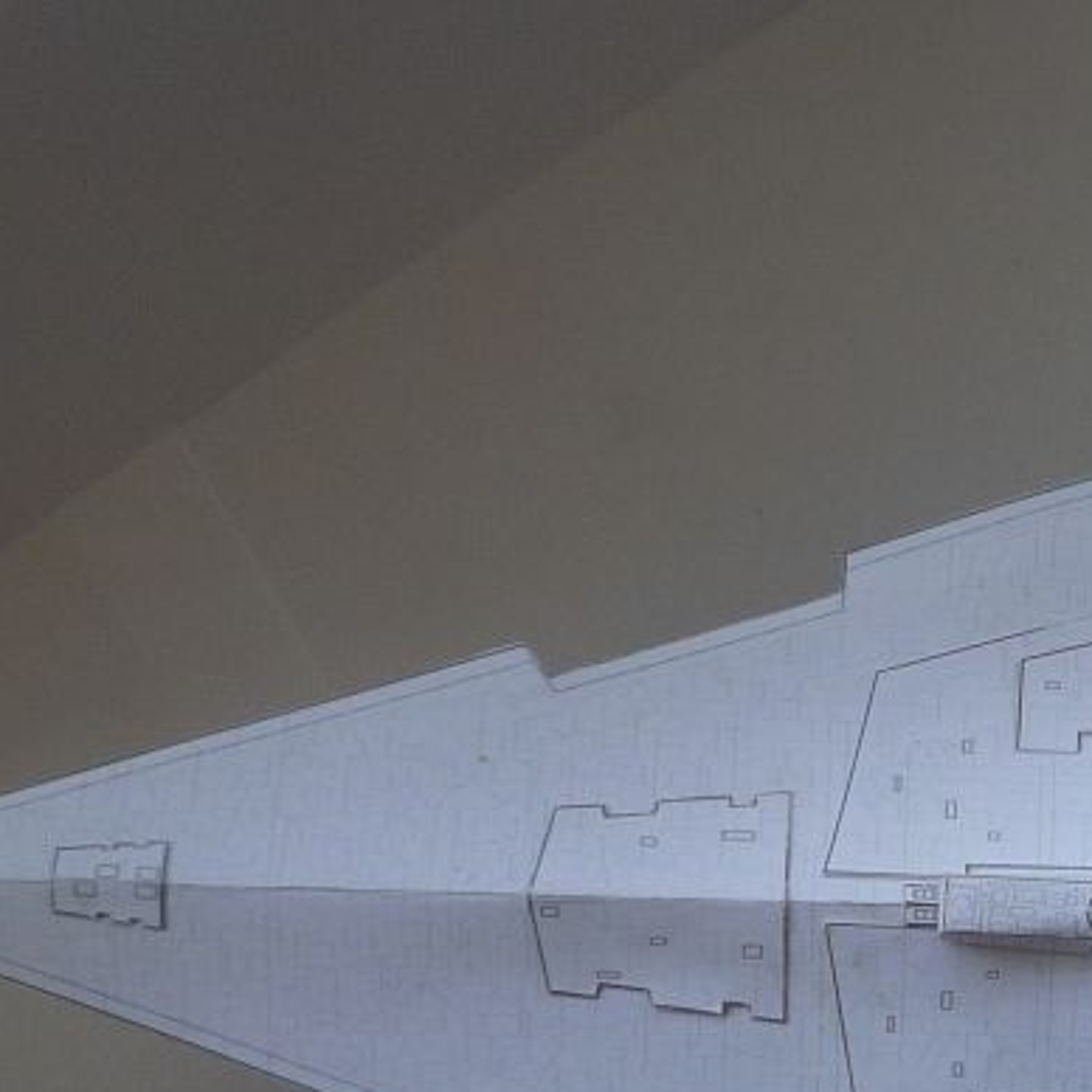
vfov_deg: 20.4
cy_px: 856
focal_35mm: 84
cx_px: 1168
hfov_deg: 19.8
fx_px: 2998
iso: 100
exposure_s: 1/100
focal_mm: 4.4
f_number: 2.8
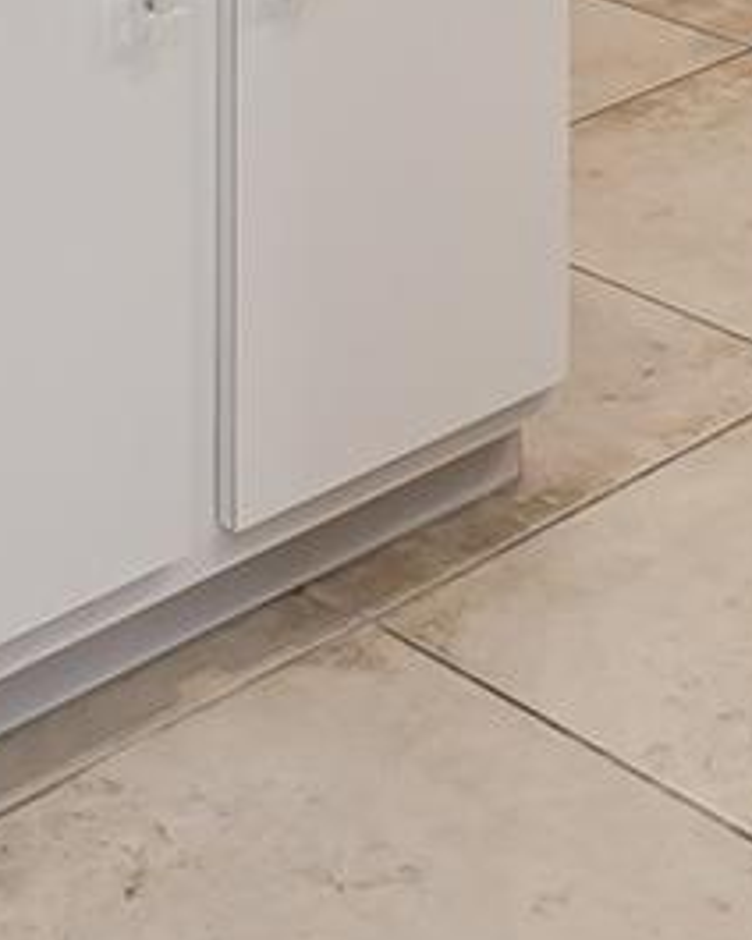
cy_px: -1080
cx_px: 518
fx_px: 3227
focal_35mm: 116
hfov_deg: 13.3
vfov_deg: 13.5
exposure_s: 1/8
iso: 100
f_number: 8
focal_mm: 16
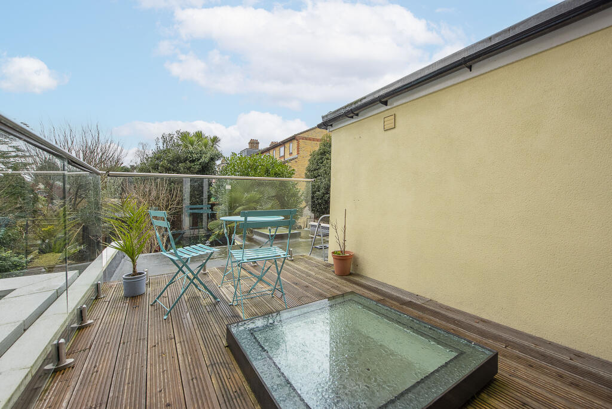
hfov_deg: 104.2
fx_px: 238
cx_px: 306
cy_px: 204
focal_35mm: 14
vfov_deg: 81.3
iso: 500
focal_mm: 14
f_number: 5.6
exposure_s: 1/125
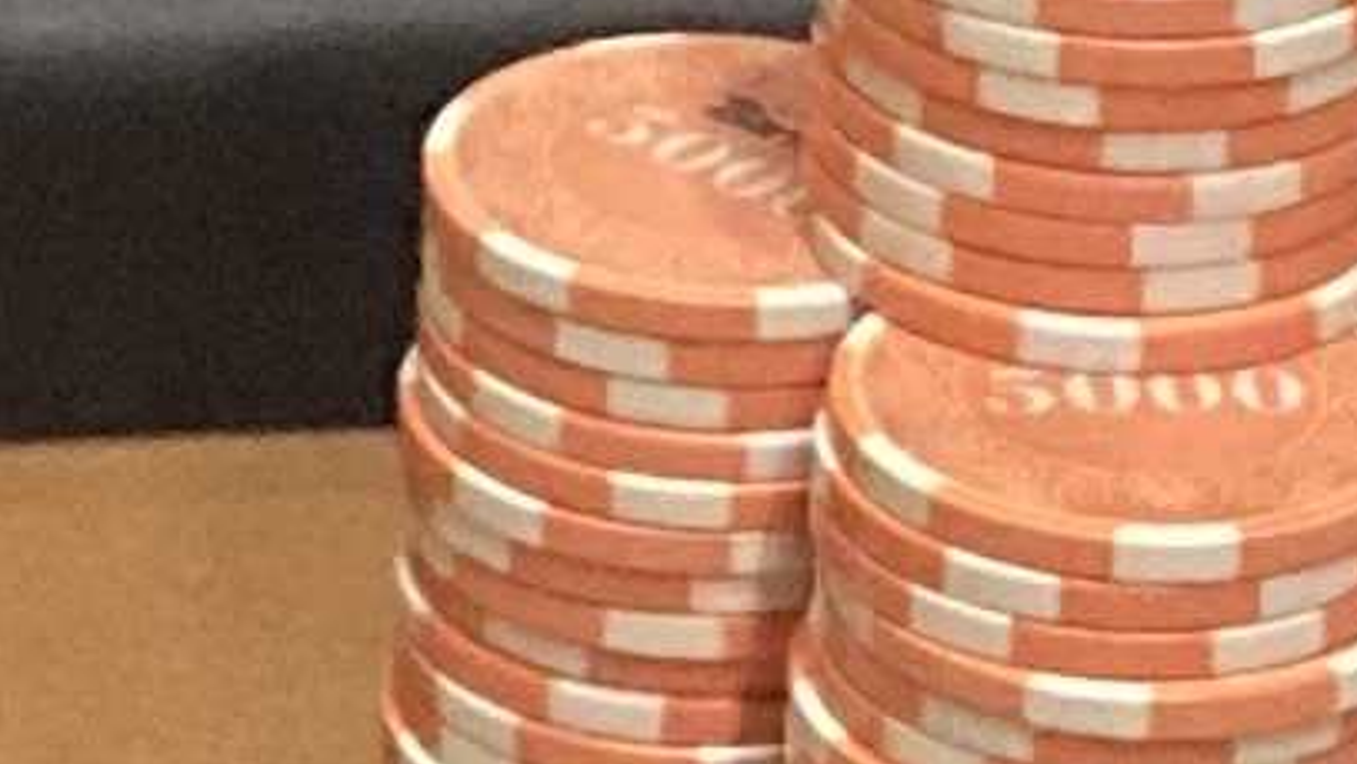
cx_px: 447
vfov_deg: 3.9
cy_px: -1685
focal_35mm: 302
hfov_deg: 7.1
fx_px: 10867
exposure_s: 1/51
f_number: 1.8
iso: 320
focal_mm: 3.99
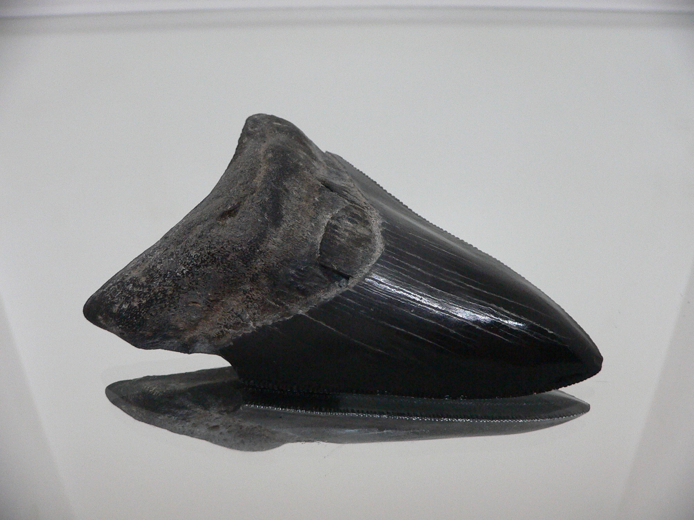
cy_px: 260
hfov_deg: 52.6
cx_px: 347
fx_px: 702
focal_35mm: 35
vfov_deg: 40.7
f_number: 2.8
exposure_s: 1/50
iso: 200
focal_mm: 4.6
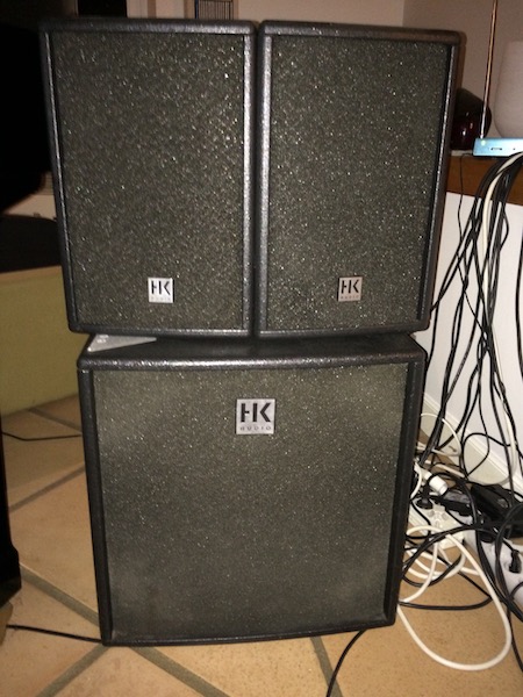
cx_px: 262
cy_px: 348
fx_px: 584
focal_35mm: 29
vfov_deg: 61.7
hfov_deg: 48.2
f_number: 2.2
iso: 400
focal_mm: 4.15
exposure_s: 1/17
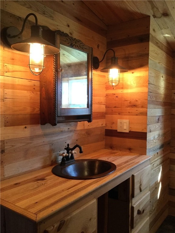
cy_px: 116
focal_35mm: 31
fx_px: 209
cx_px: 88
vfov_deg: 58.4
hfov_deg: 45.4
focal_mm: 3.3
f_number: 2.4
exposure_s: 1/30
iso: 125
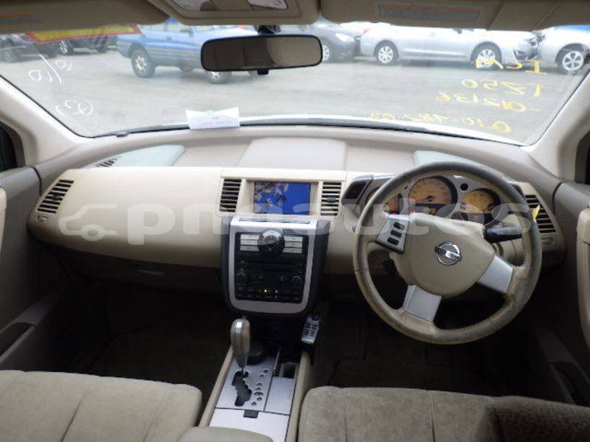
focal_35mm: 28
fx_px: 477
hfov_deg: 63.4
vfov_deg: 49.7
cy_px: 221
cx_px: 295
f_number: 3.5
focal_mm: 5
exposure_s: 1/125
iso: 125
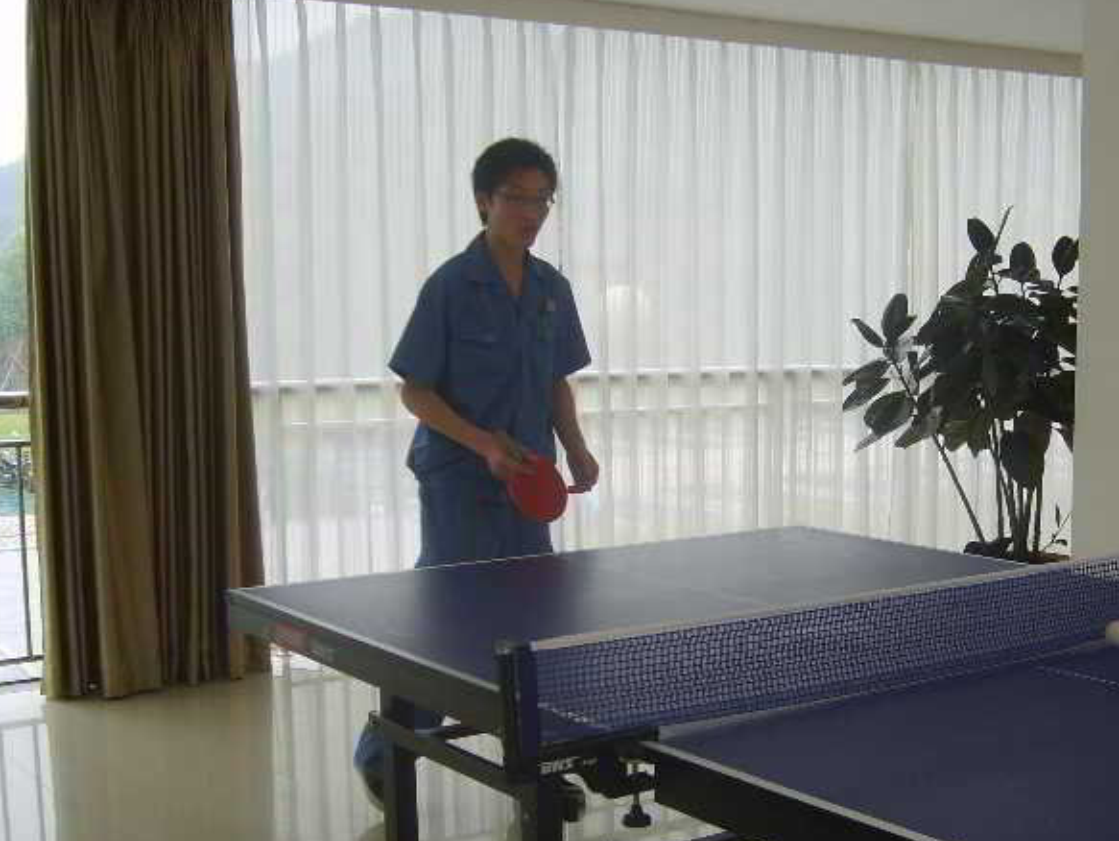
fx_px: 1553
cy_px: 534
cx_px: 691
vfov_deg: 30.2
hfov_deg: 39.4
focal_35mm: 48
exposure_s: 1/125
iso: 50
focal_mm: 5.8
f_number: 2.8
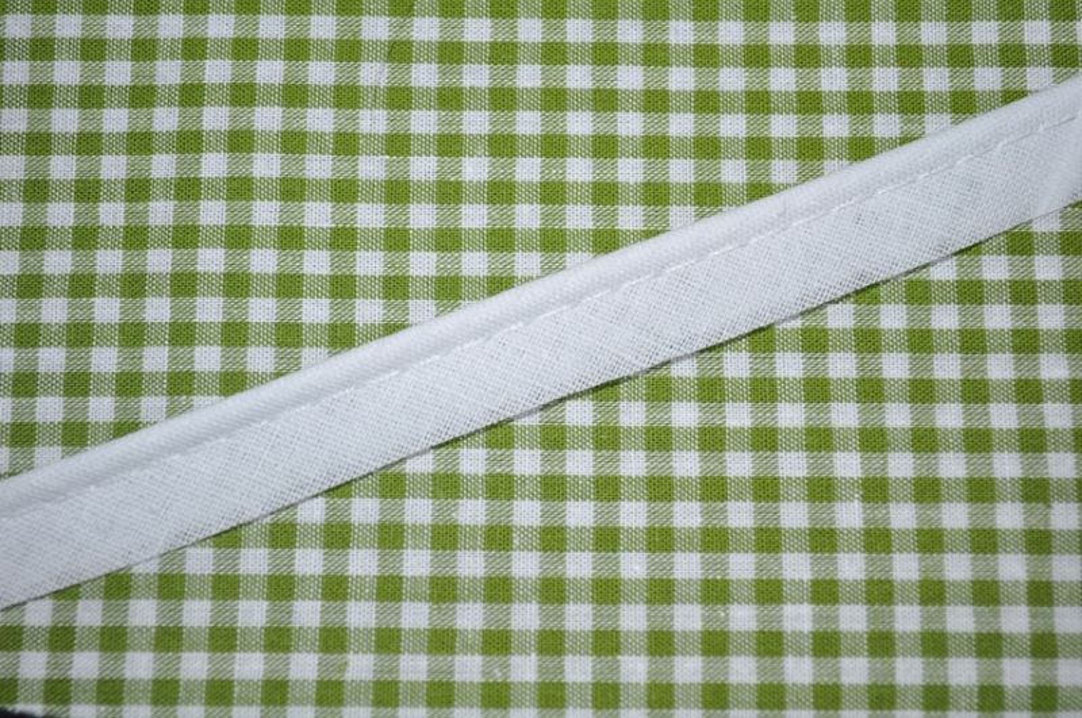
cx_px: 541
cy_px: 359
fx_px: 1801
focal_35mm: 60
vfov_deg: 22.6
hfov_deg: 33.4
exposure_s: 1/60
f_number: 5.3
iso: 200
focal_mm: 40
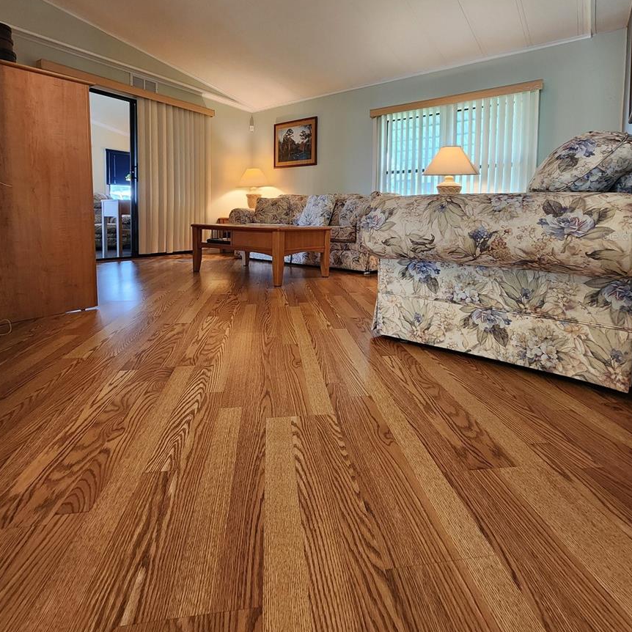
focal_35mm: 16
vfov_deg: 85.7
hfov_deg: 87.4
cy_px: 235
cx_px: 325
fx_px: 330
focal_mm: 2.2
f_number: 2.2
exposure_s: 1/60
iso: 250
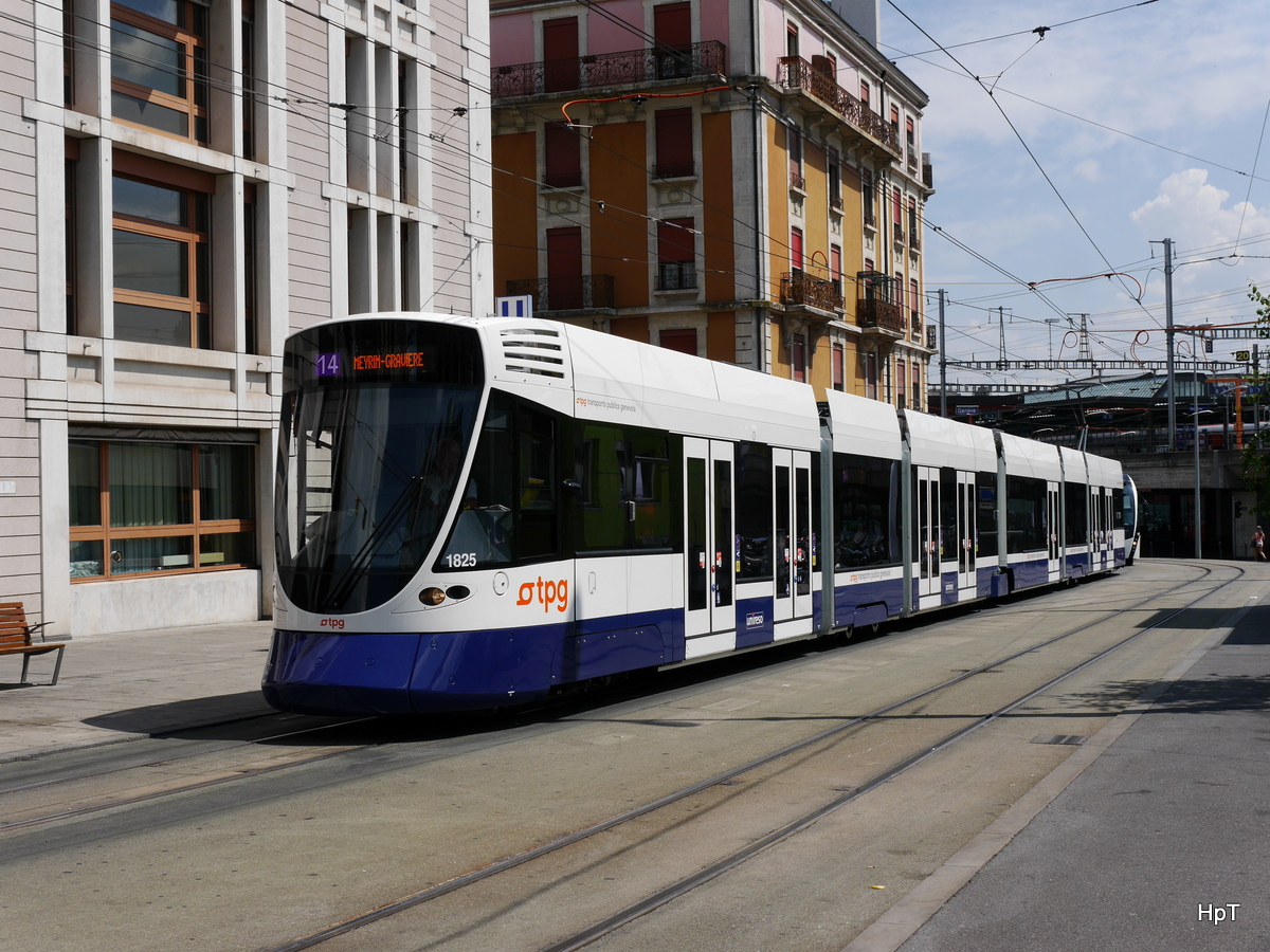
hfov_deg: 39.7
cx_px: 635
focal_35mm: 48
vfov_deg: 30.3
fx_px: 1761
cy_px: 476
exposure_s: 1/400
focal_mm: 24
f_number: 10
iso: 160
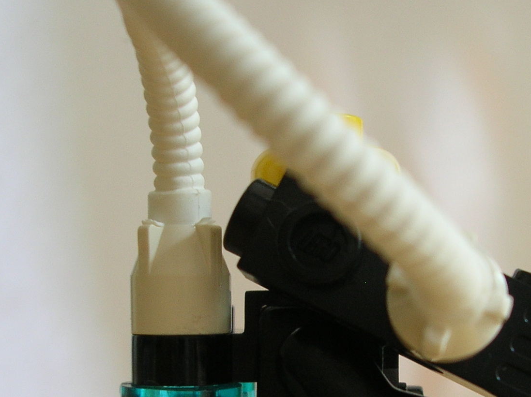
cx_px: 328
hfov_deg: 26.6
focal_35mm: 73
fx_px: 1119
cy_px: 312
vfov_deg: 19.9
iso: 54
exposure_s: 1/5.7
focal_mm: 5.8
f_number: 2.8
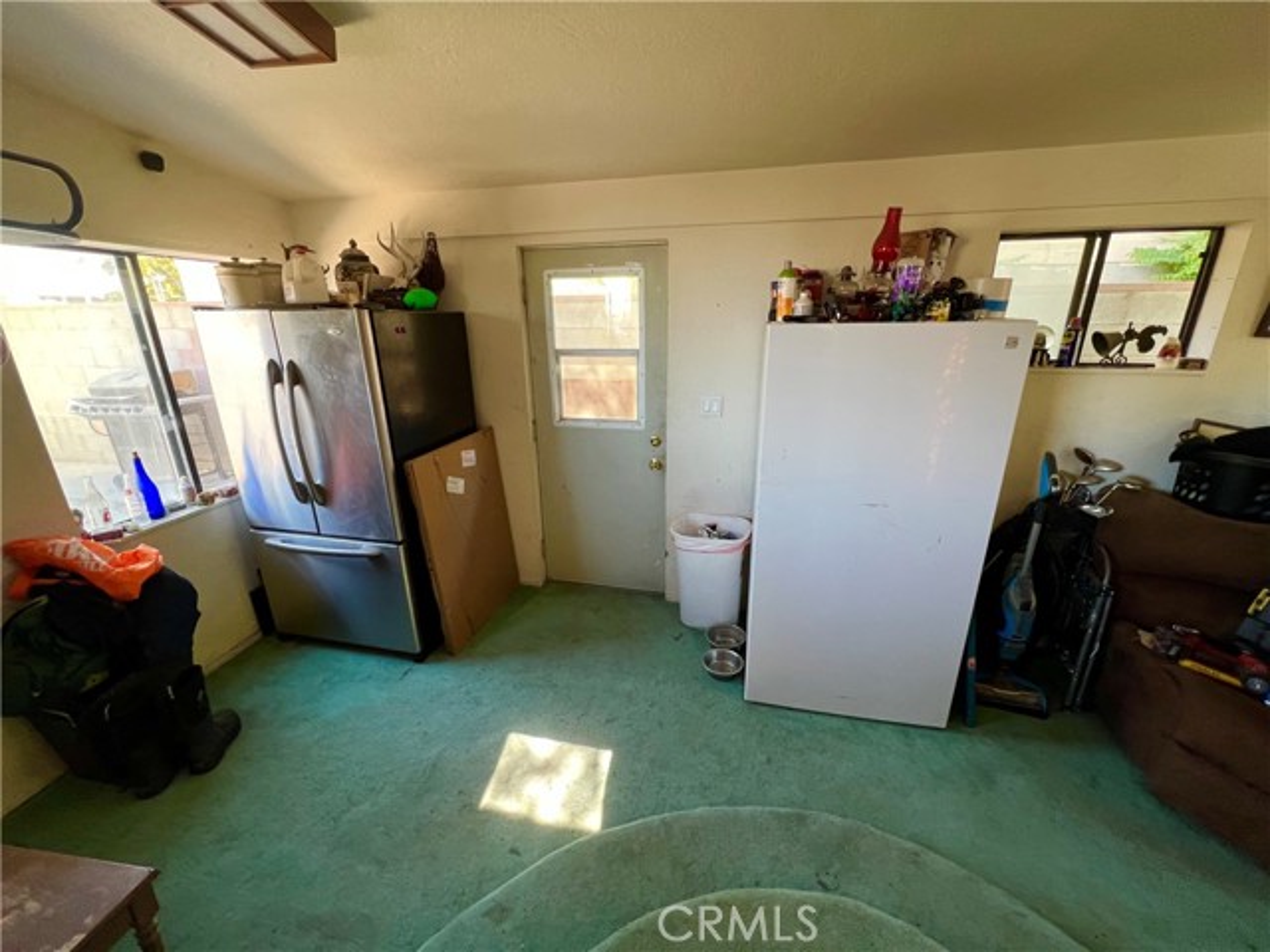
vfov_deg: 89.9
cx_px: 635
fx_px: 477
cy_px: 476
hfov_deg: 106.2
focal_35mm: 13
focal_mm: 1.57
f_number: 1.8
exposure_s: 1/60
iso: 200
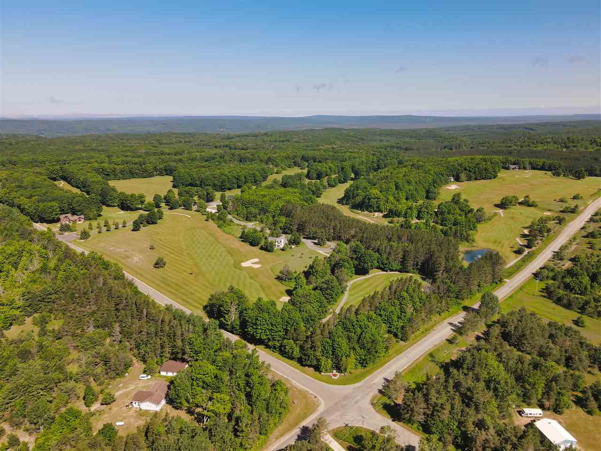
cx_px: 300
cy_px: 226
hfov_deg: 71.6
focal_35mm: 24
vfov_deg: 56.8
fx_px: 417
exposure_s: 1/40
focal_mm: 4.5
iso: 100
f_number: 2.8
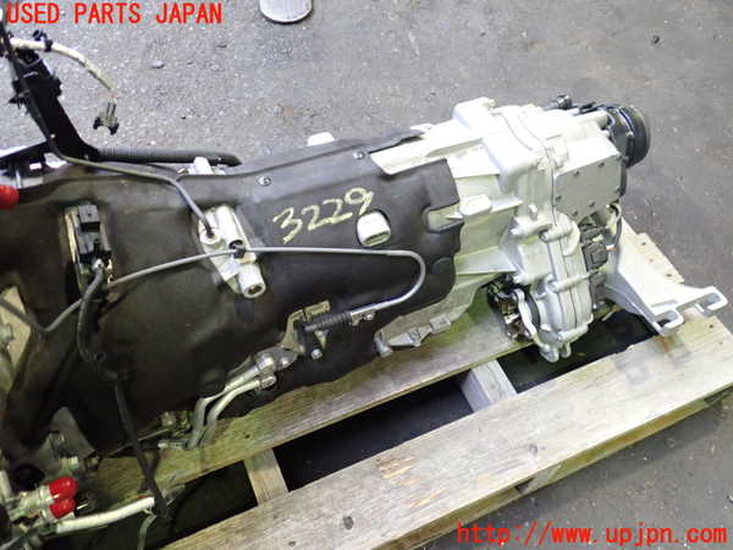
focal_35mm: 30
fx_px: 635
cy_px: 275
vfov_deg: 46.8
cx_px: 366
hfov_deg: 60.0
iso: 500
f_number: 2.3
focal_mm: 5.4
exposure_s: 1/30
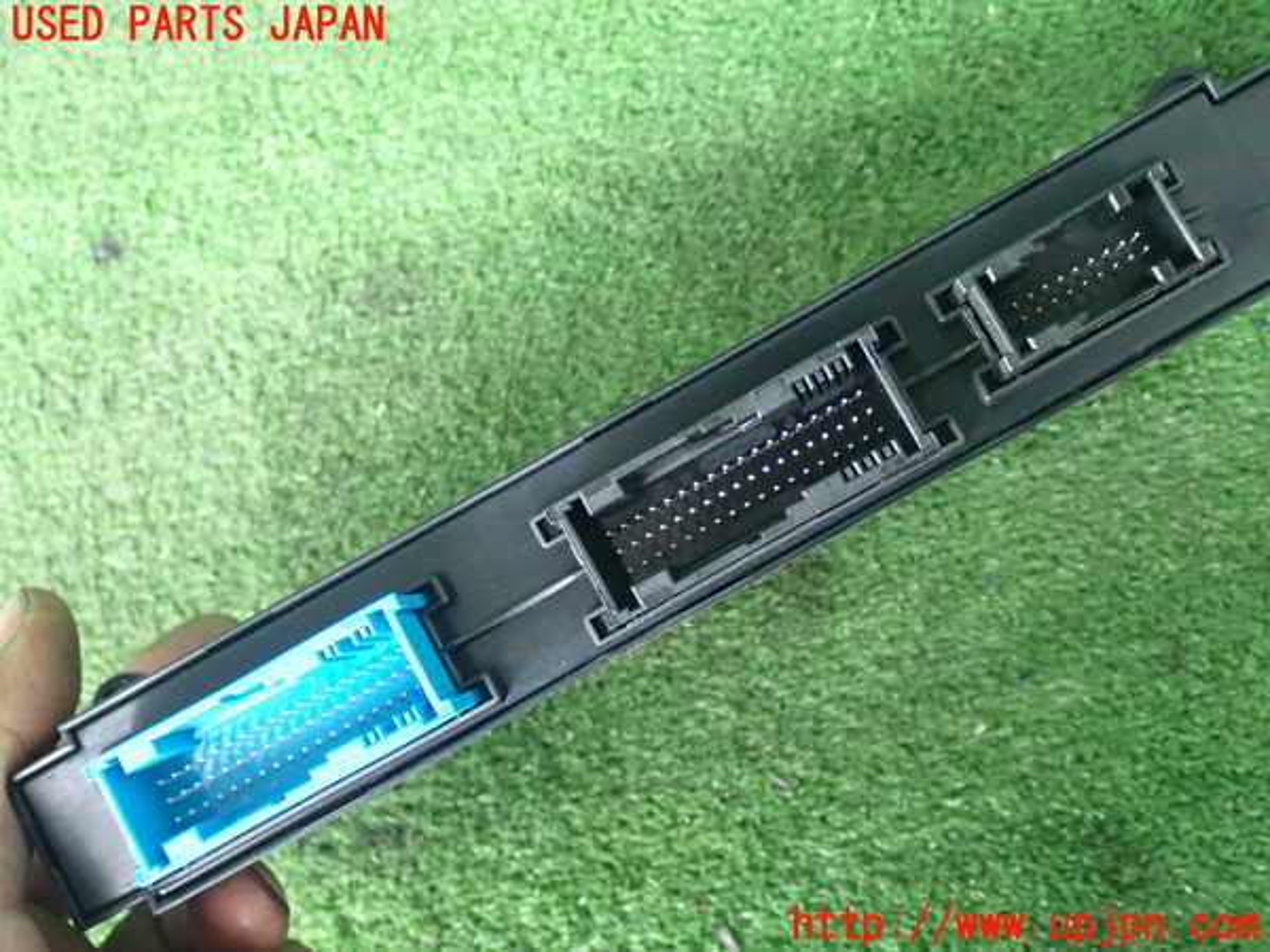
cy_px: 476
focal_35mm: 50
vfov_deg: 29.1
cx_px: 635
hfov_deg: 38.2
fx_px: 1834
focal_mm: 9.01
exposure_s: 1/25
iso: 800
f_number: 3.2
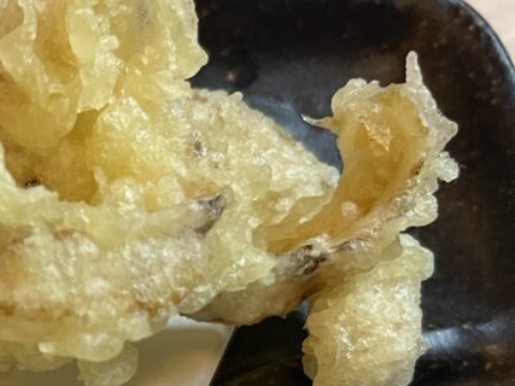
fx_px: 1160
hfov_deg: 22.1
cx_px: -179
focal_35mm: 78
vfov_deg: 18.5
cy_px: 363
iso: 160
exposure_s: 1/56
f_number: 1.6
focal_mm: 5.1
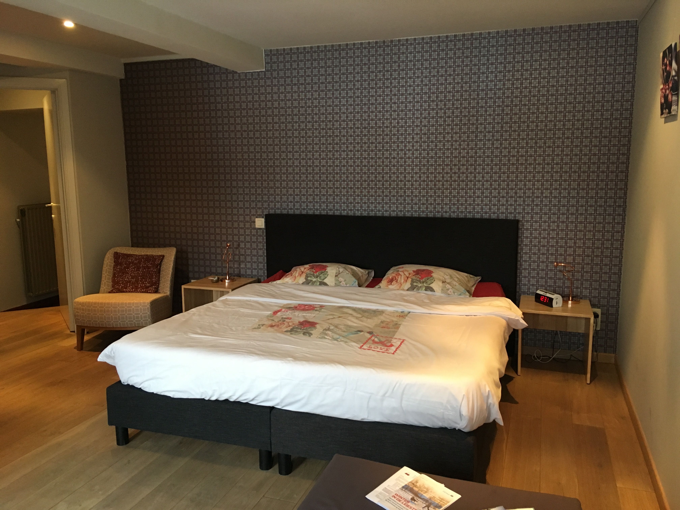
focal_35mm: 29
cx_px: 340
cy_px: 255
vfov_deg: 48.2
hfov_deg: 61.7
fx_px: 570
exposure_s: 1/33
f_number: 2.2
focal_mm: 4.15
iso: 200
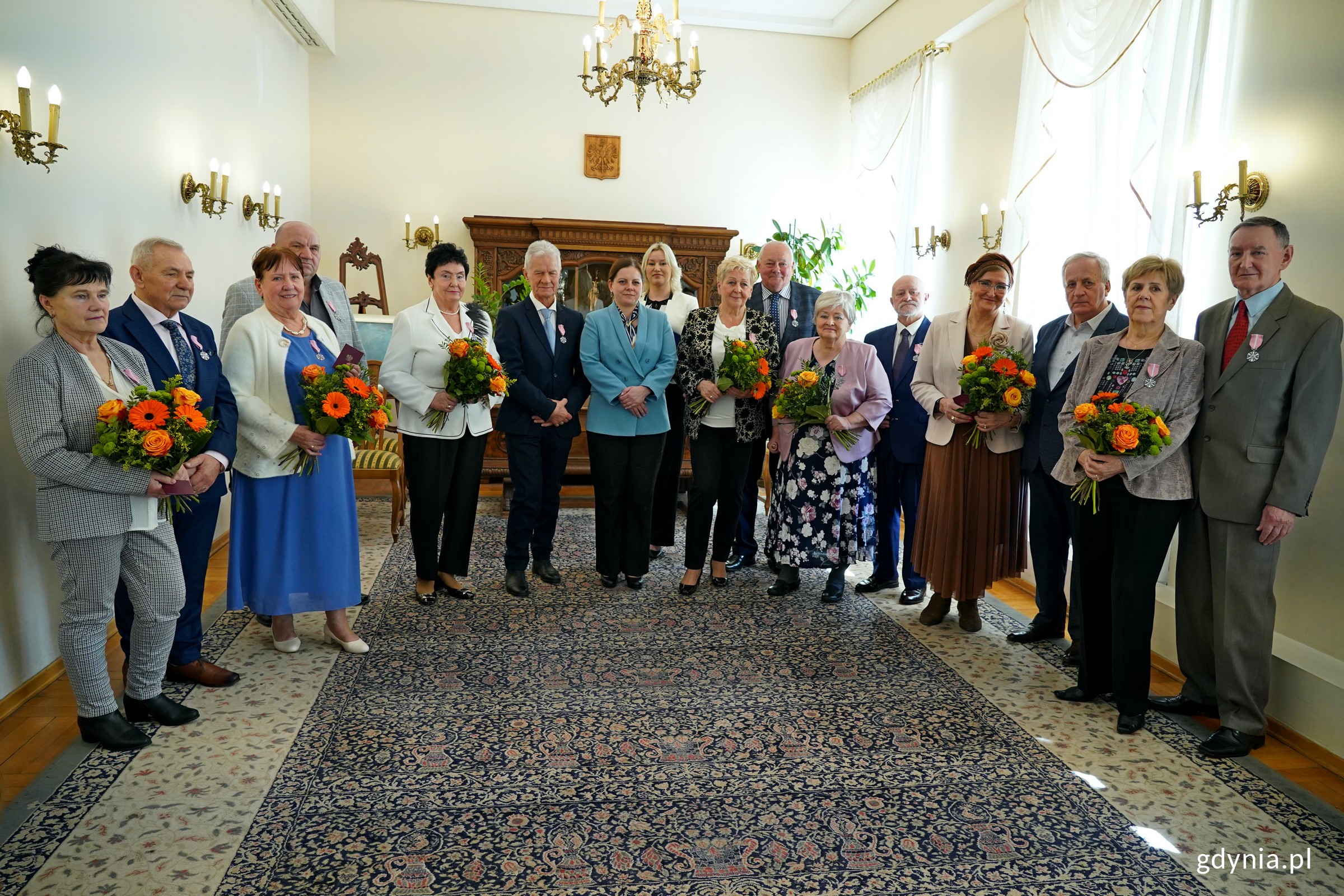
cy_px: 448
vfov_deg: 53.1
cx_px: 672
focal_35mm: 24
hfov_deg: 73.7
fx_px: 896
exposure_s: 1/200
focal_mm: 24
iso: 2000
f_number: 4
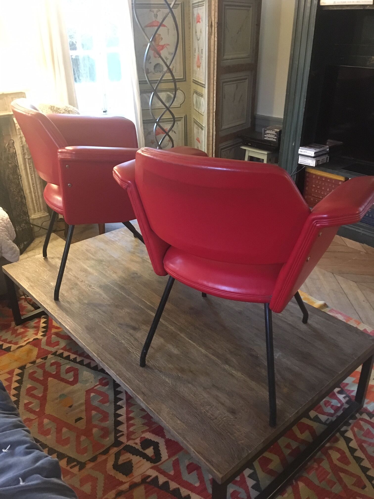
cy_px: 250
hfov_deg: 48.2
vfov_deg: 61.7
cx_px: 187
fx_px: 418
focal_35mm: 29
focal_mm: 4.15
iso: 250
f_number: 2.2
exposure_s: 1/17
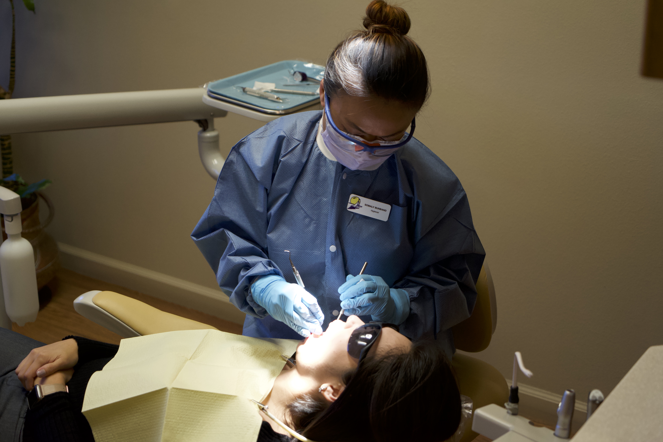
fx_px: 1086
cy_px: 221
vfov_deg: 23.0
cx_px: 332
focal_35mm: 59
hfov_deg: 33.9
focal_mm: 59
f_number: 4
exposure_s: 1/160
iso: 1600
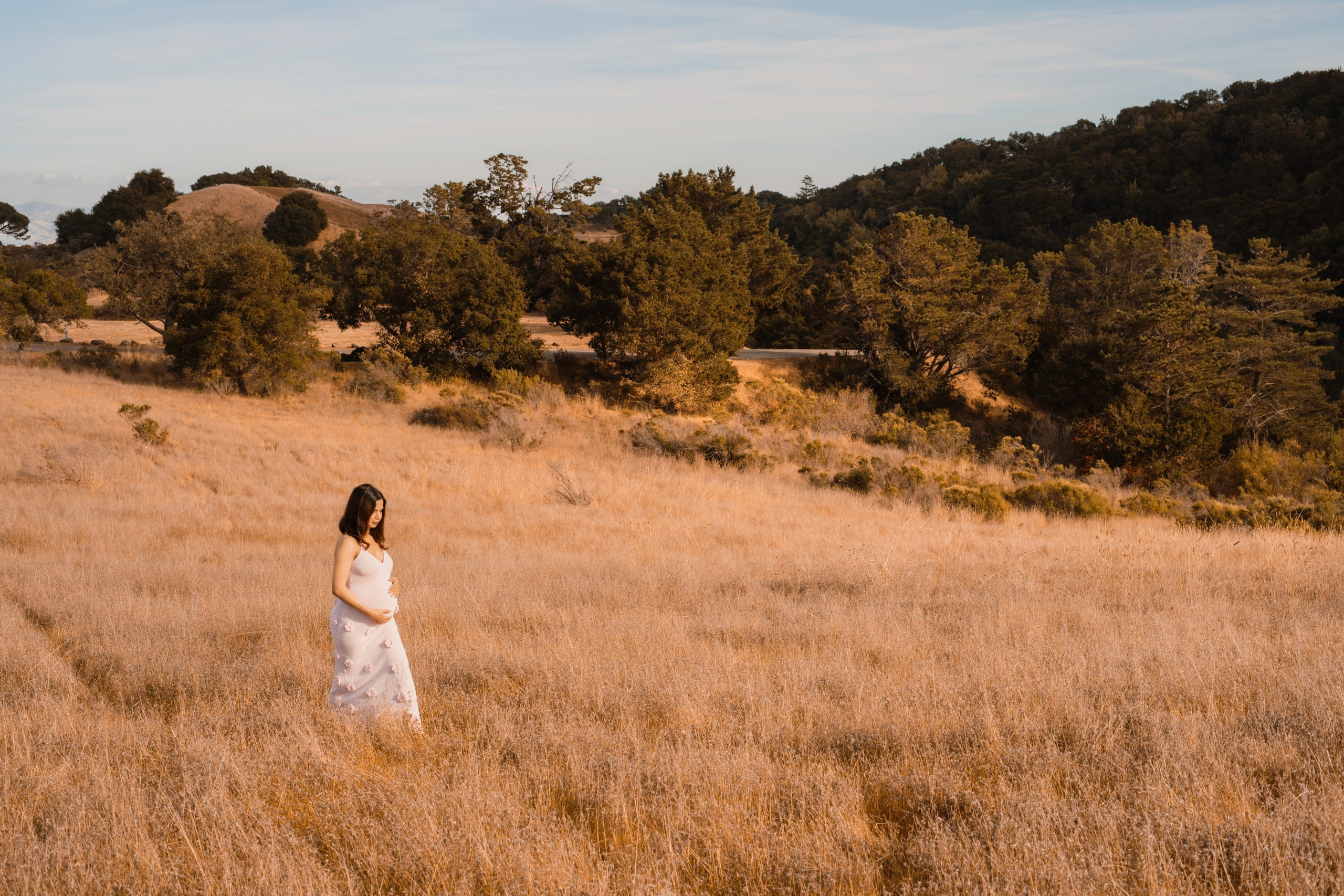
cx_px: 672
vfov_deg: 27.0
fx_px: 1867
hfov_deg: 39.6
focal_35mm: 50
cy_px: 448
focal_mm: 50
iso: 100
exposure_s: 1/200
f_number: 7.1
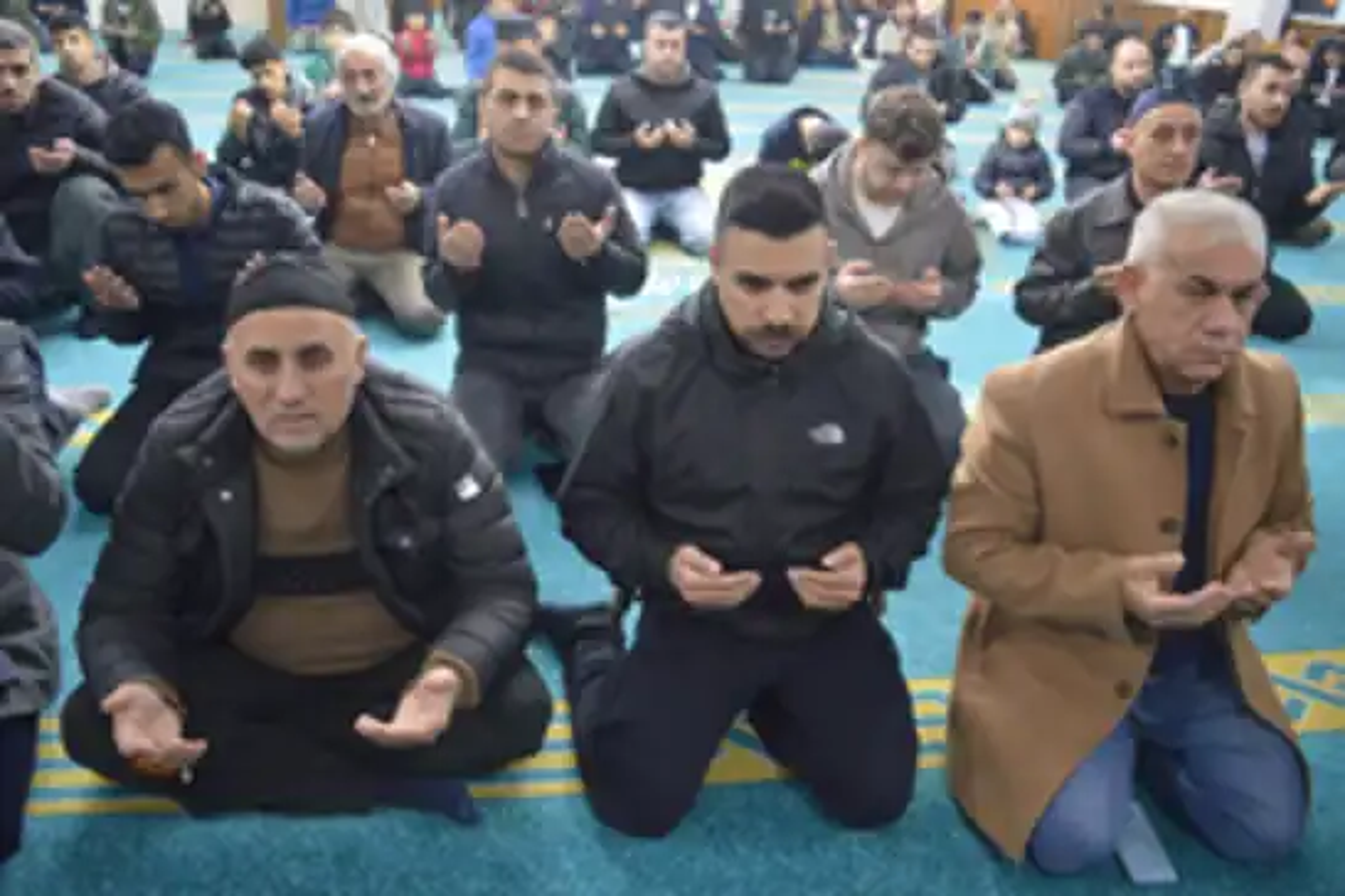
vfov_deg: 47.9
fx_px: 1009
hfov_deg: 67.4
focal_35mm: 27
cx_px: 672
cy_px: 448
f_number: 3.5
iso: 1000
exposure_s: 1/15
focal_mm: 18
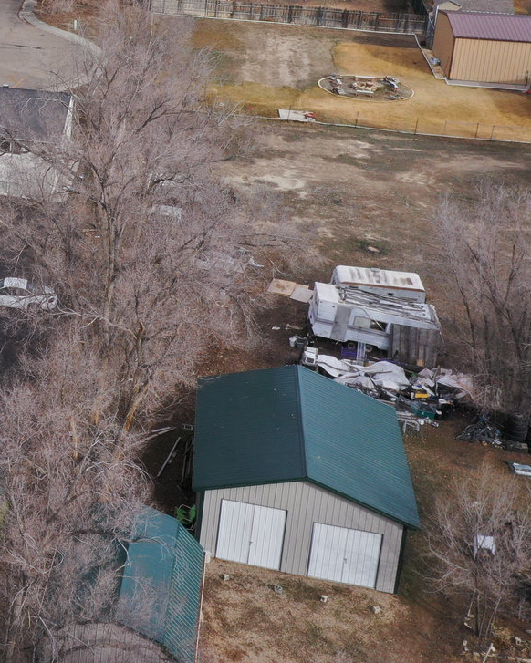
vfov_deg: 25.1
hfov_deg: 17.8
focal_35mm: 74
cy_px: 92
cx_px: -340
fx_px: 1453
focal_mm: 10.26
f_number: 8
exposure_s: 1/160
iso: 100
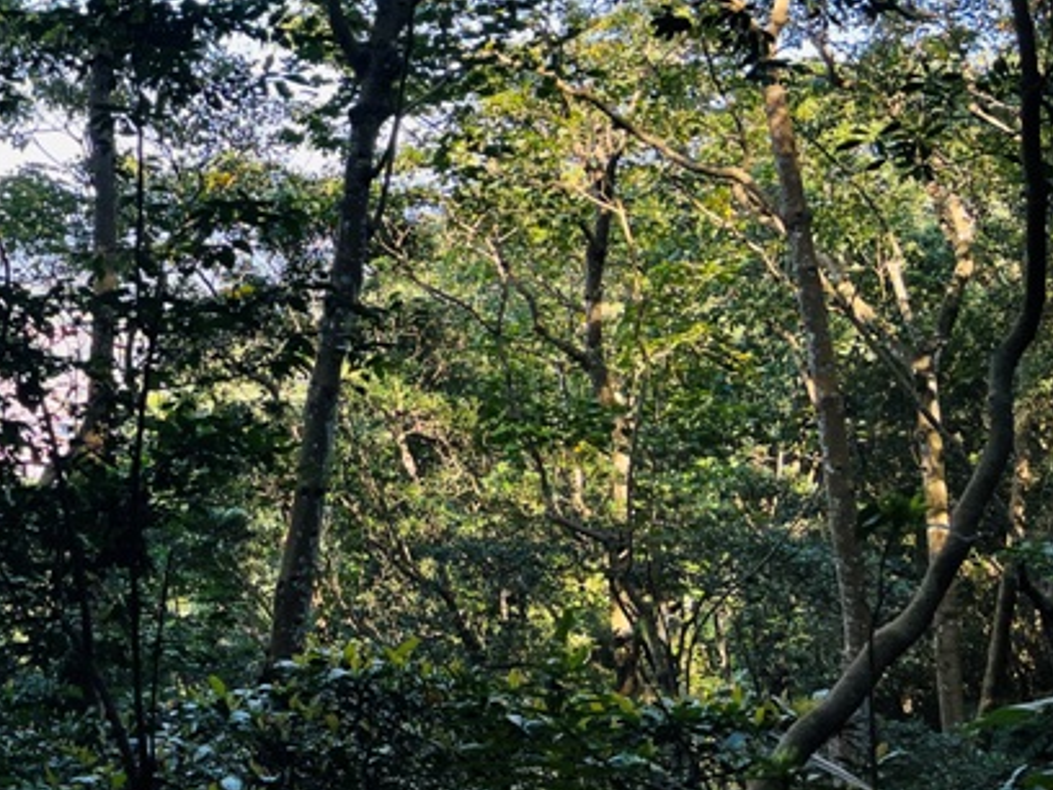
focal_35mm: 51
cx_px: 44
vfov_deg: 28.0
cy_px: 173
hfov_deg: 34.7
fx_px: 1551
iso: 50
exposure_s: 1/349
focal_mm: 5.7
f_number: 1.5
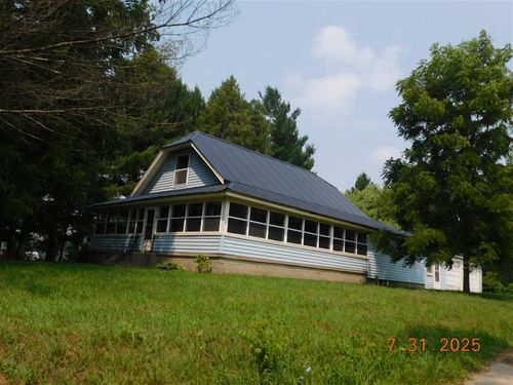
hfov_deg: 60.0
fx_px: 445
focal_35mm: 30
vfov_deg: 46.8
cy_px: 192
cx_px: 256
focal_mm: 5.3
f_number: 6.4
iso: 125
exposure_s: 1/500
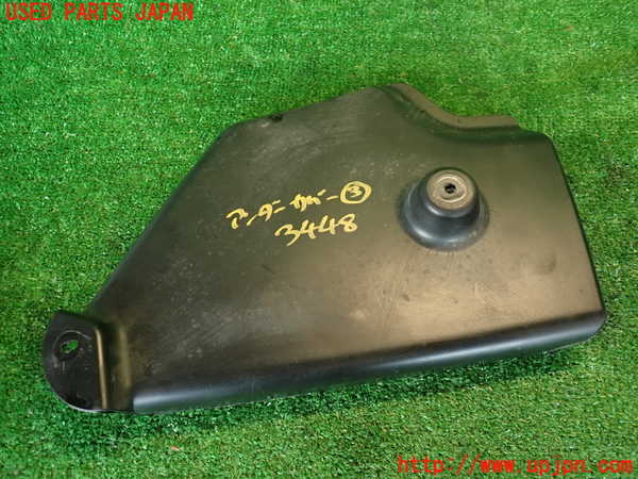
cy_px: 240
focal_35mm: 25
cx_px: 319
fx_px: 461
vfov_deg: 54.9
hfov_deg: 69.4
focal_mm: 4.5
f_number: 2
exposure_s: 1/30
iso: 200
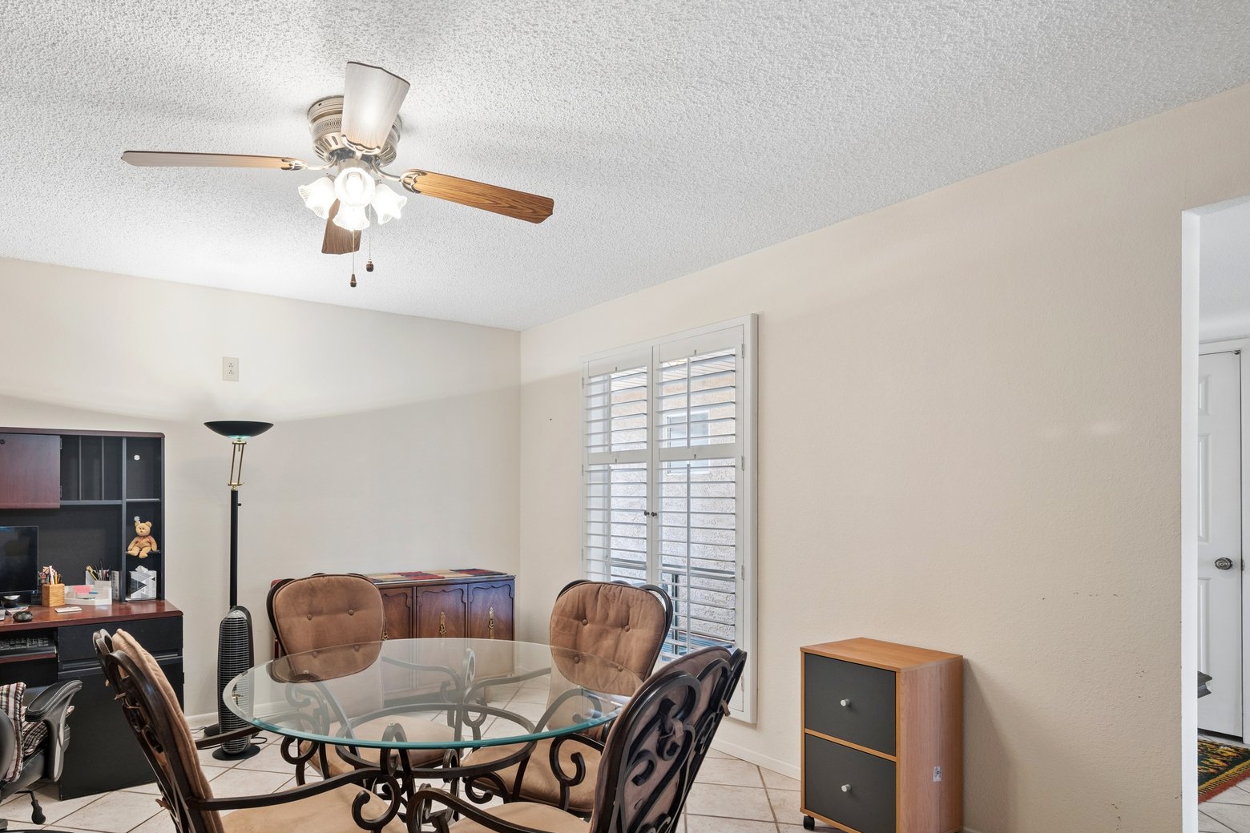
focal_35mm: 21
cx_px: 487
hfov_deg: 80.0
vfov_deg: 59.2
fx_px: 729
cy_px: 481
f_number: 8
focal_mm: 16
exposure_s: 1/2.5
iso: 320
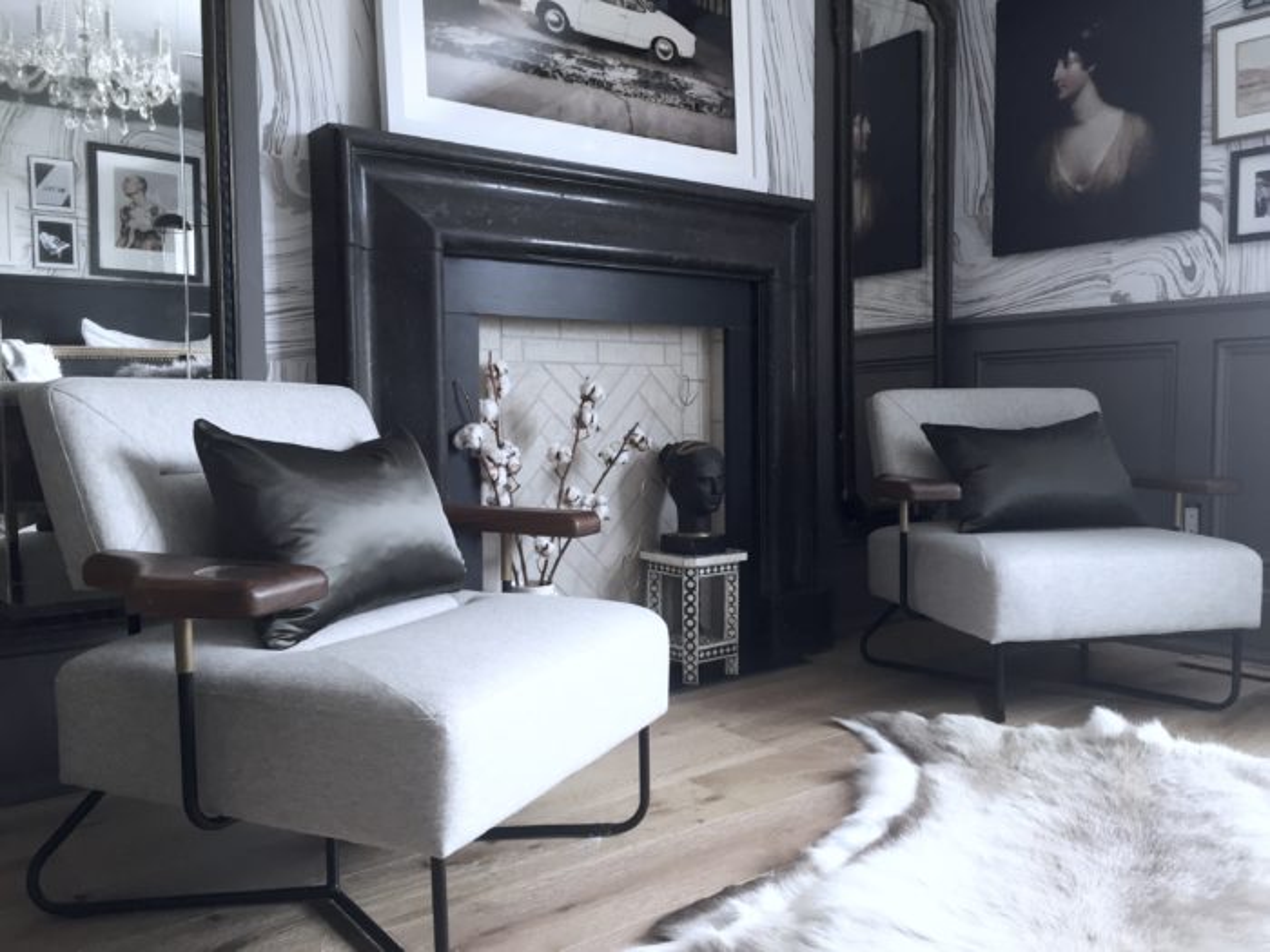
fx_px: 1064
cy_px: 476
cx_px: 635
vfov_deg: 48.2
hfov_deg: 61.7
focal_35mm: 29
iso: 64
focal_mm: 4.15
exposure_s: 1/30
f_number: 2.2
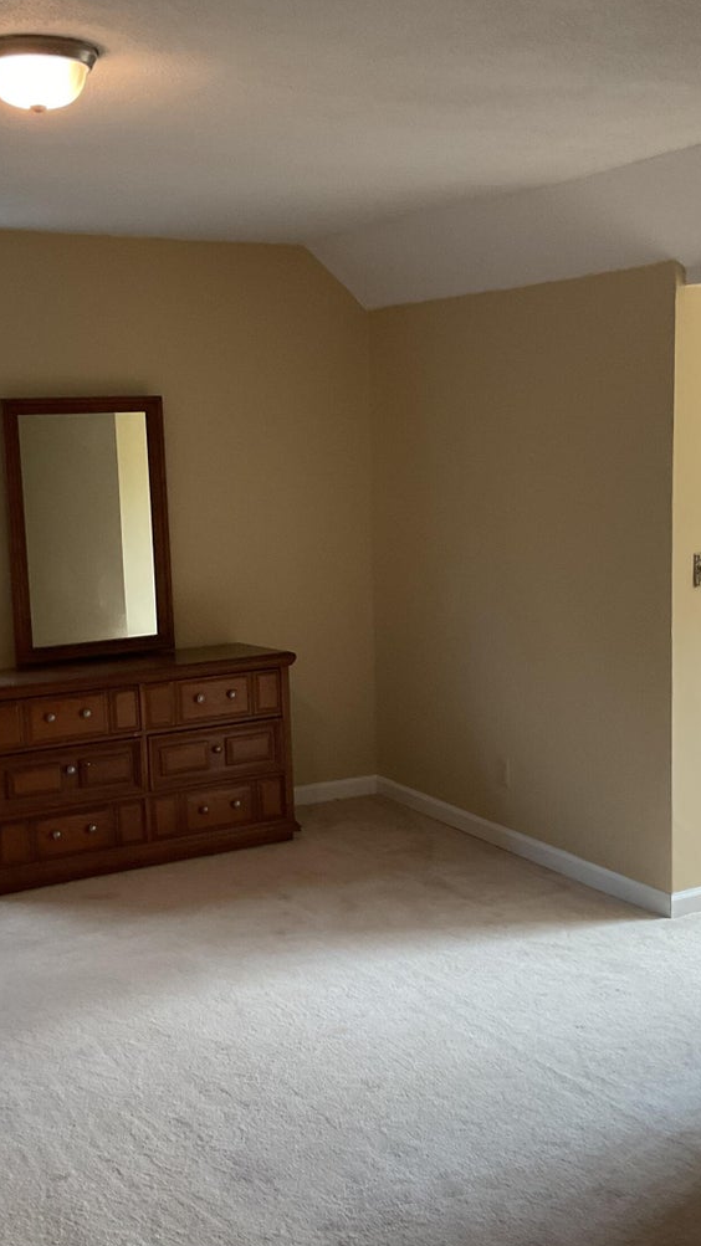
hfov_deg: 27.6
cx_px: 241
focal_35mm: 43
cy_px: 622
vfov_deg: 47.4
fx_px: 1421
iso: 100
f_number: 1.8
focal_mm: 3
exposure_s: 1/60
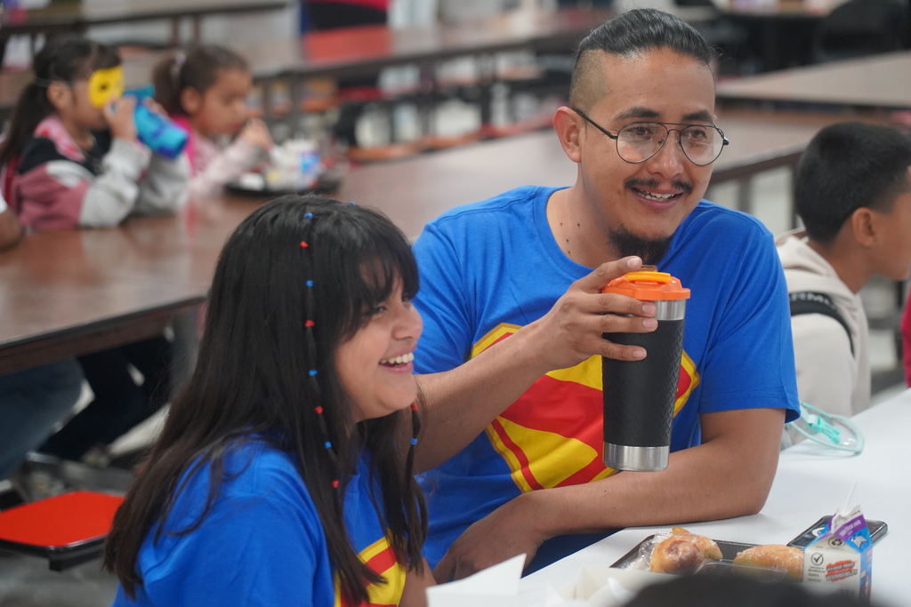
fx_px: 2657
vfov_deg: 13.0
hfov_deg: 19.5
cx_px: 456
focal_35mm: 105
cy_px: 304
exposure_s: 1/160
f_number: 4
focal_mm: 105
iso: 4000
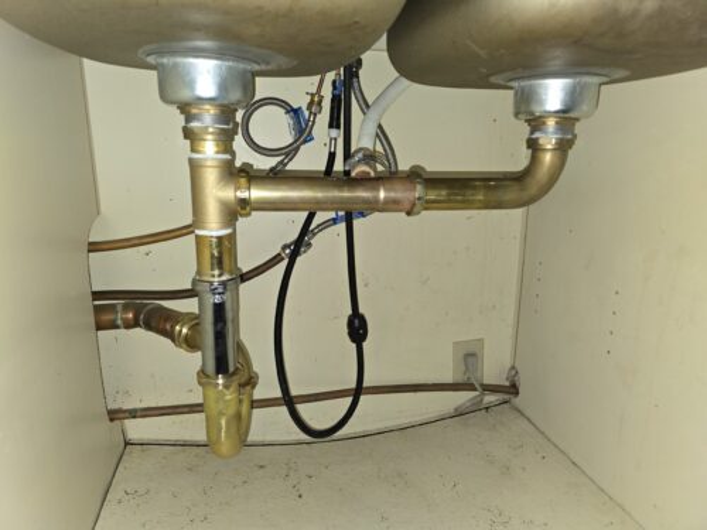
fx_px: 470
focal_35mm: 23
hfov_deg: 73.9
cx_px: 354
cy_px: 265
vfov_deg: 58.9
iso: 100
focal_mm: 6.3
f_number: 1.7
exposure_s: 1/47.8
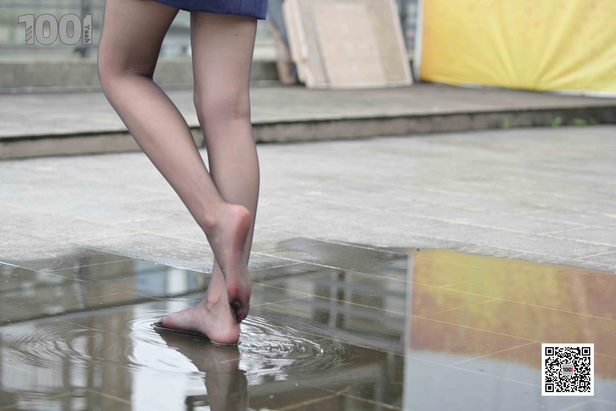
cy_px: 206
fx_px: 1454
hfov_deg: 23.9
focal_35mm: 85
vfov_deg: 16.1
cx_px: 308
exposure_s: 1/320
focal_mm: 85
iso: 200
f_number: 4
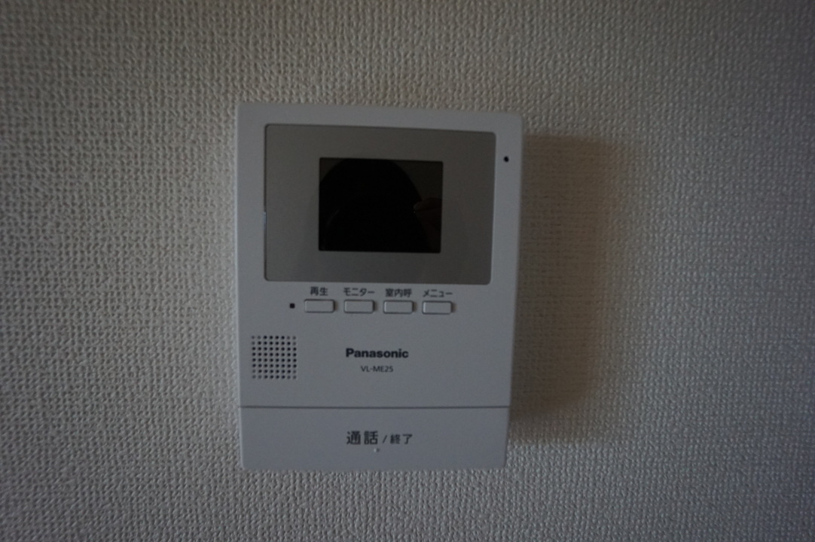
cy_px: 271
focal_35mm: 15
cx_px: 408
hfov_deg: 100.4
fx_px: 339
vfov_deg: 77.3
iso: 1600
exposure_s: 1/160
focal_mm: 10
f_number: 4
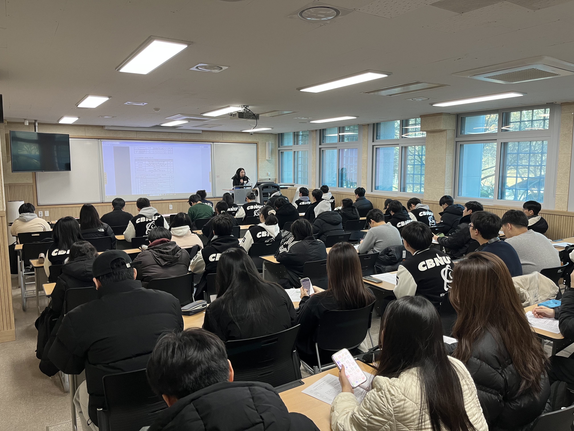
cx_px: 287
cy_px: 216
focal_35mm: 26
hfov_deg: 67.3
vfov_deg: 53.1
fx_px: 431
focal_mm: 5.1
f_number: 1.6
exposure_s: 1/60
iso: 80
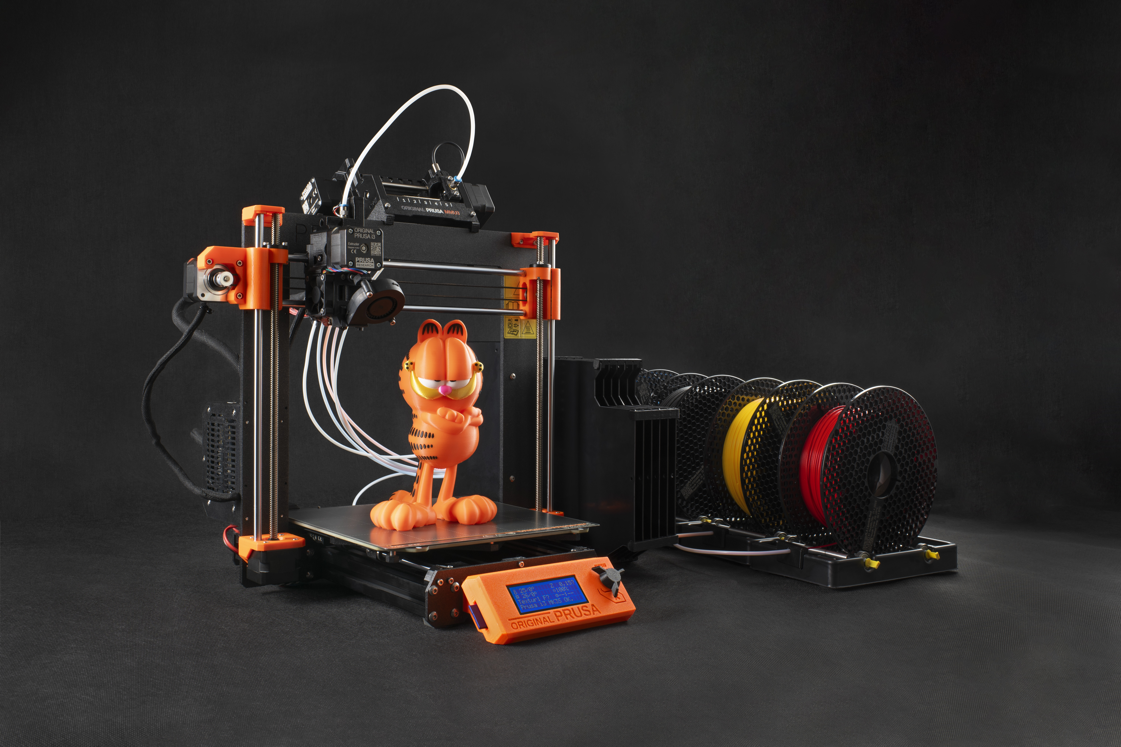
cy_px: 374
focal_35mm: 35
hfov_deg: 54.4
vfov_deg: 37.9
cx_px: 560
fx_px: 1090
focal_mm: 35
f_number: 16
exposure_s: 1.3
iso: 100
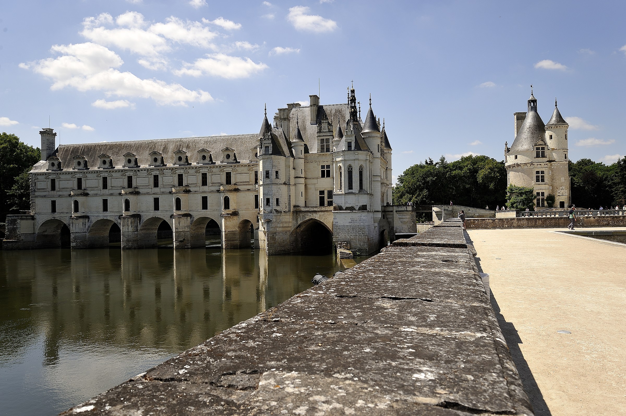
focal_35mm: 29
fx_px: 504
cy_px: 208
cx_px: 313
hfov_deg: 63.7
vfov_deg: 44.9
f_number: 10
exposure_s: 1/400
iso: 200
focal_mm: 29
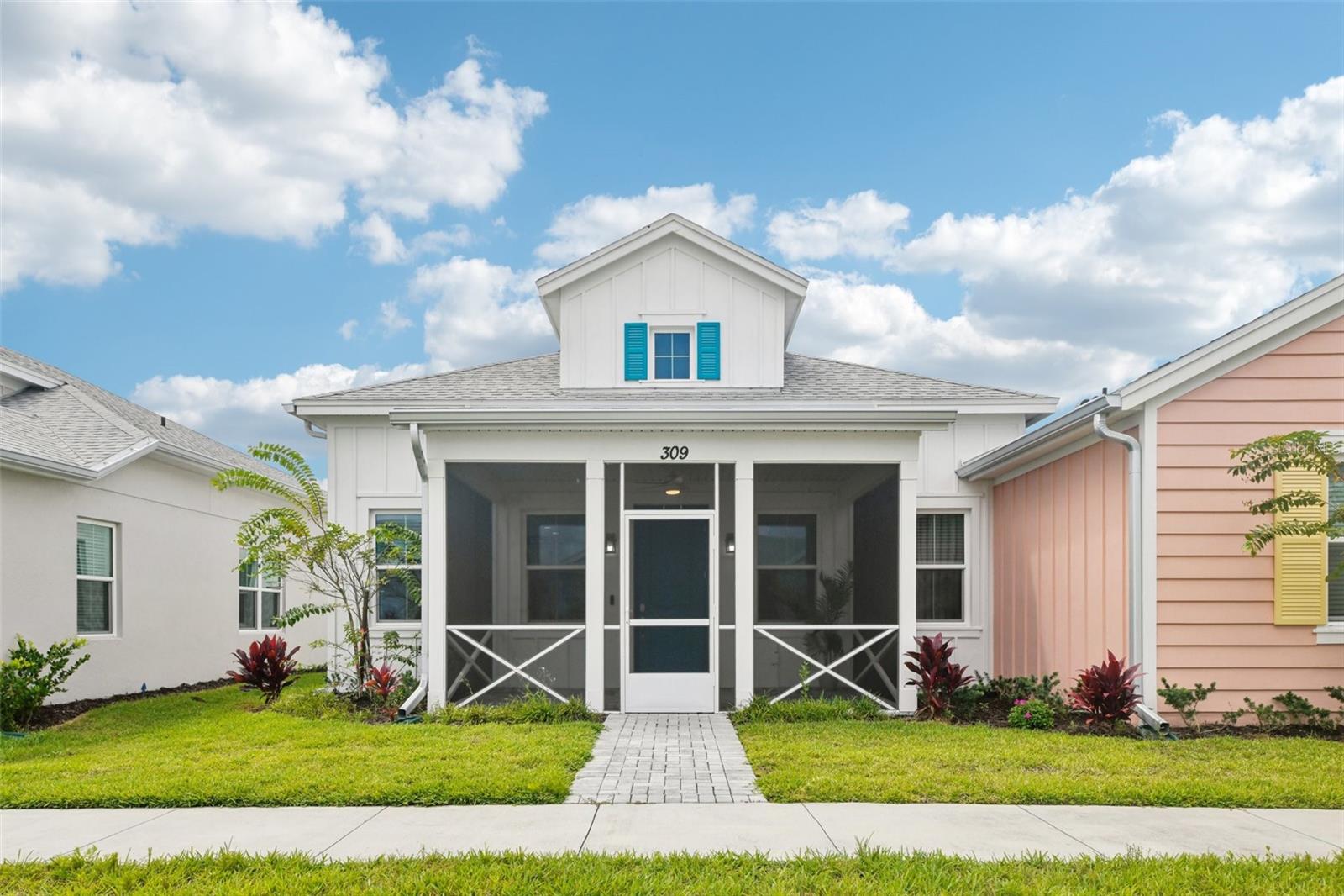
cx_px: 672
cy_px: 448
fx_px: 858
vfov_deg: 55.1
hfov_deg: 76.1
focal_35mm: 23
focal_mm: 23
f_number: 8
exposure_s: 1/1000
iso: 400
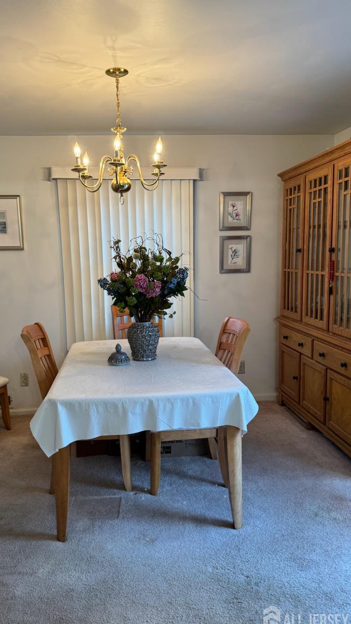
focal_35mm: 27
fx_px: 447
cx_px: 146
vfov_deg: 69.9
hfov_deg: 42.7
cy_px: 321
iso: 125
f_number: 1.78
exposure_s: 1/60
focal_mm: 6.76
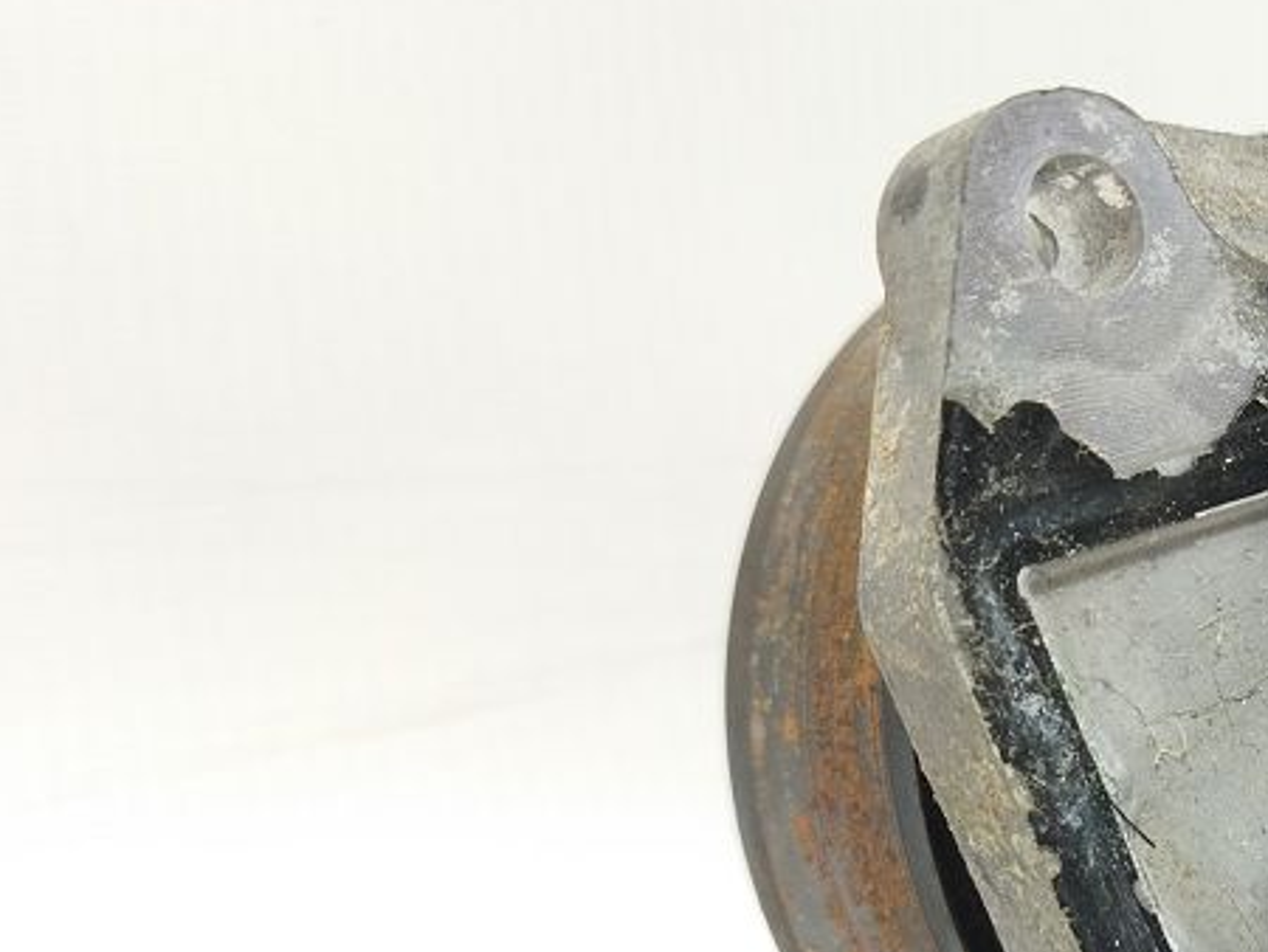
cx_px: 1443
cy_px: 822
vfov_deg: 20.1
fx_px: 2639
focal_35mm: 72
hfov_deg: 24.9
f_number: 1.79
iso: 128
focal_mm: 4.71
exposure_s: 1/50
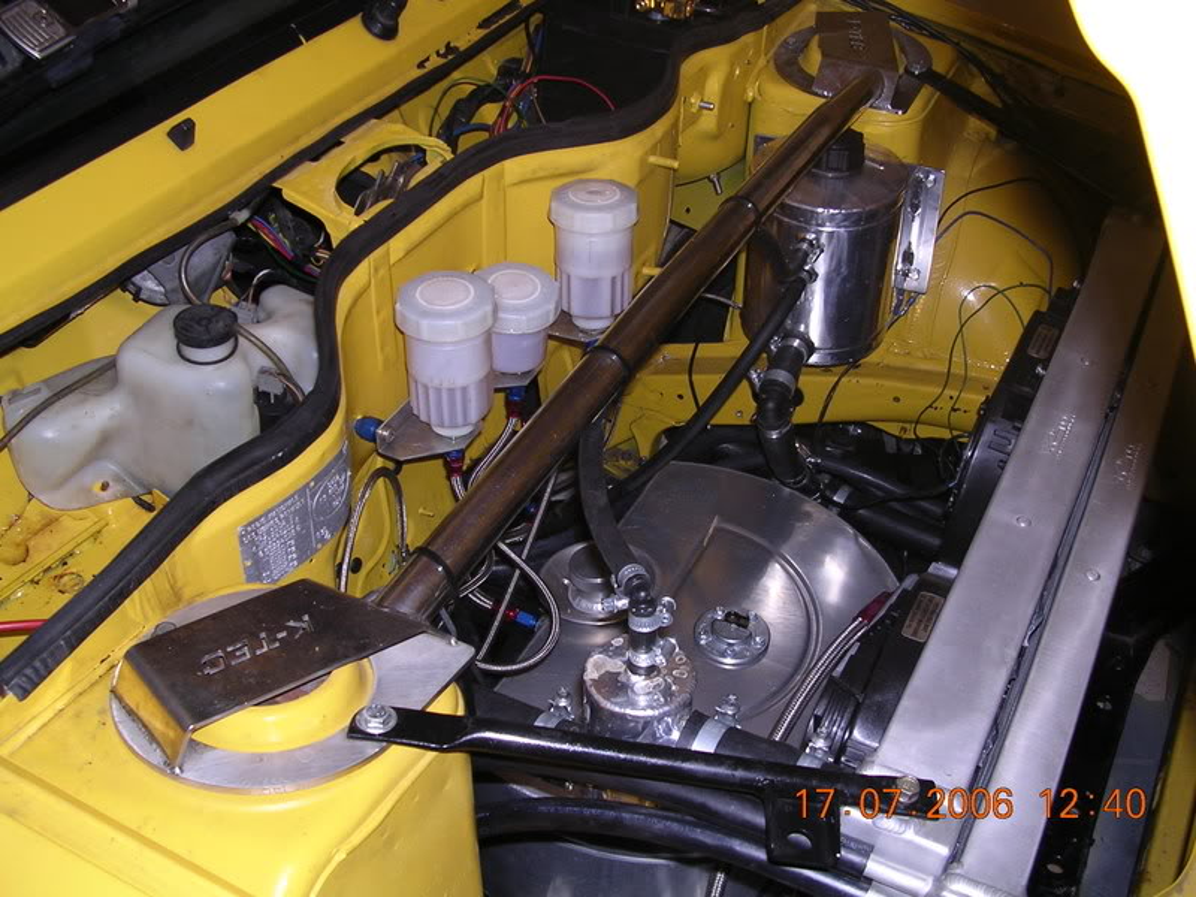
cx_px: 598
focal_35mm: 38
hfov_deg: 49.0
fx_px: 1313
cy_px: 448
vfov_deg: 37.7
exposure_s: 1/60.1
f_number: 2.8
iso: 100
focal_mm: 5.8
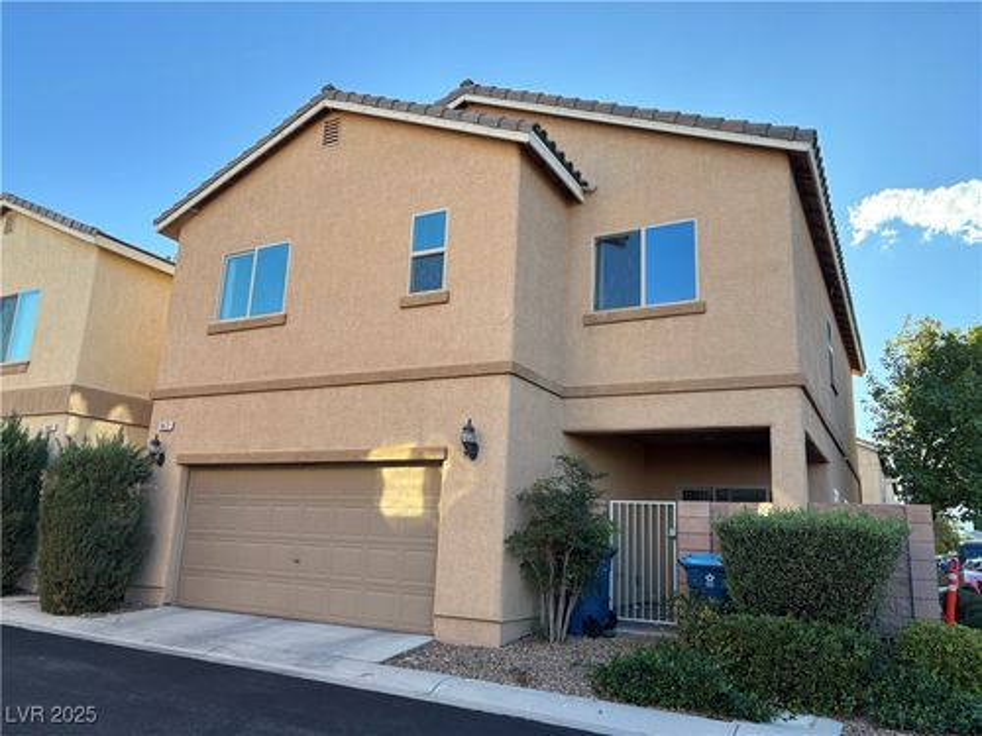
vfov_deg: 53.1
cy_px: 368
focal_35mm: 26
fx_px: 738
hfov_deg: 67.3
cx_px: 491
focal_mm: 5.96
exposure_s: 1/758
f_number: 1.6
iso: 50
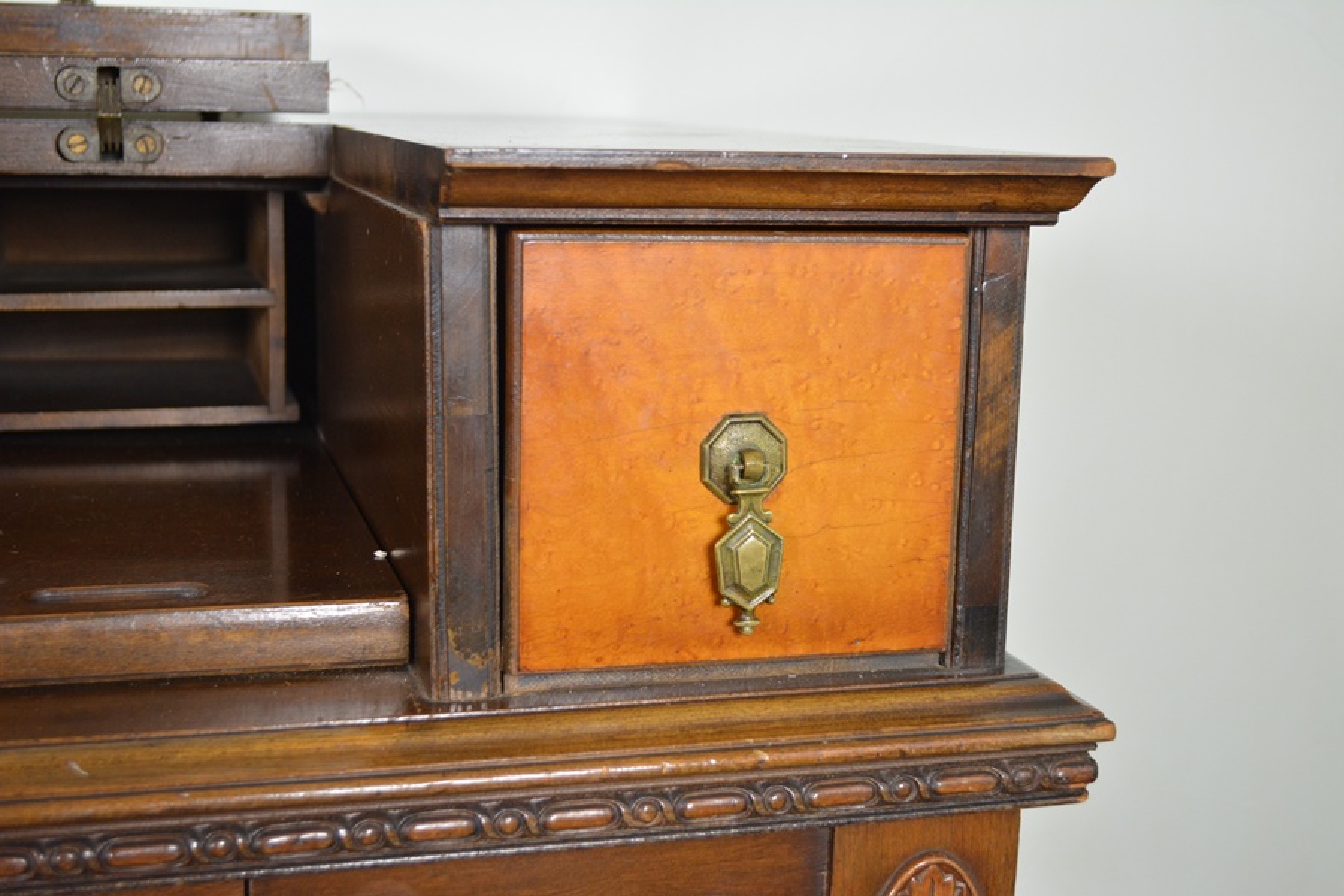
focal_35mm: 51
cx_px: 672
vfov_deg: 26.5
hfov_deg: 38.9
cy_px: 448
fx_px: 1904
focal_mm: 34
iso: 900
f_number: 5
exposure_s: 1/30
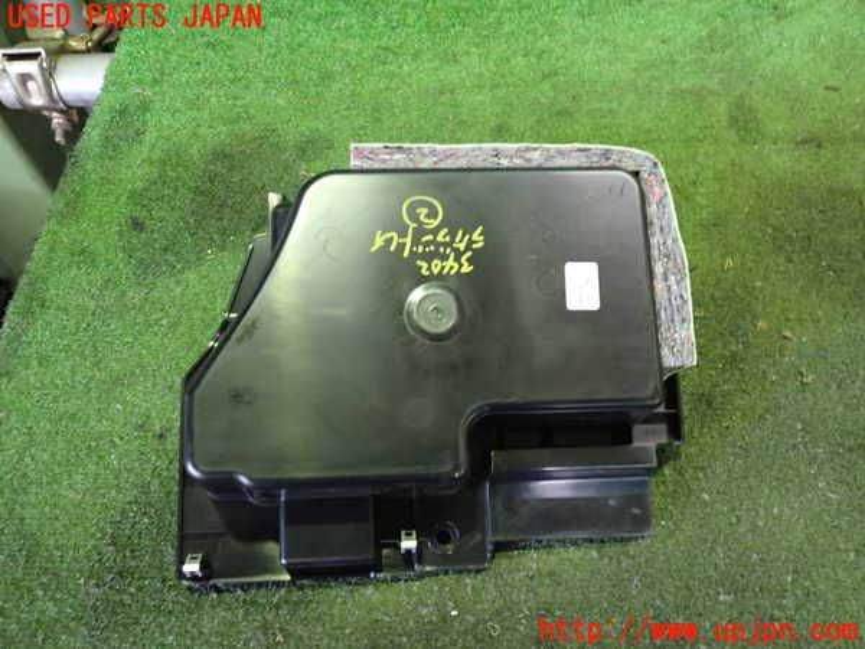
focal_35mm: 30
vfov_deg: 46.8
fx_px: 750
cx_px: 432
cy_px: 324
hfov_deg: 60.0
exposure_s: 1/30
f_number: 2.3
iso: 800
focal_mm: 5.4
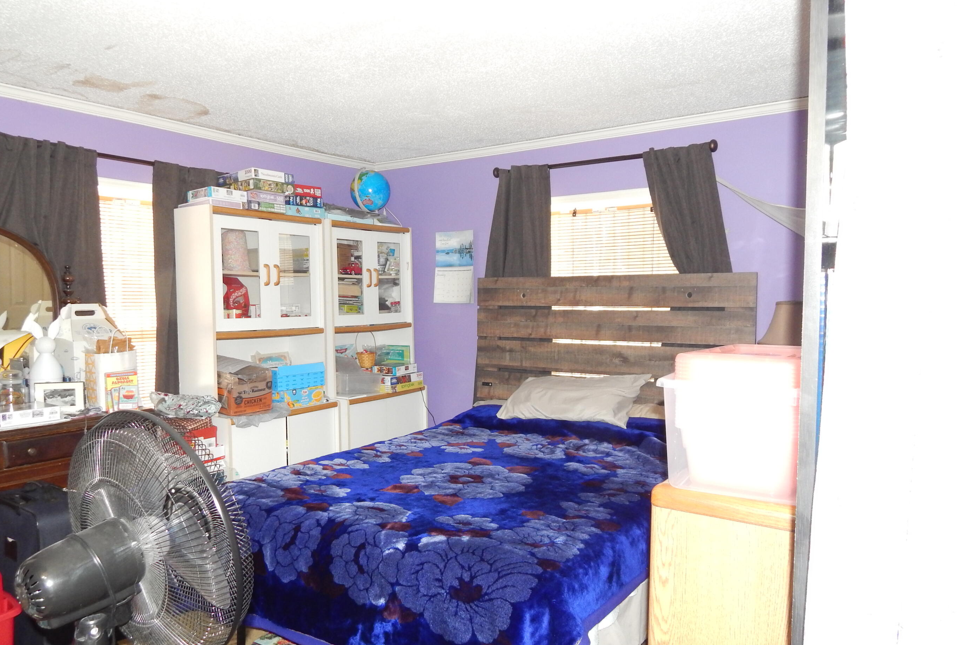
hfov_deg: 69.4
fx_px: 699
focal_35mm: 26
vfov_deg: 49.5
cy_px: 343
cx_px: 462
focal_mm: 4
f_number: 3
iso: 320
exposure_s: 1/30
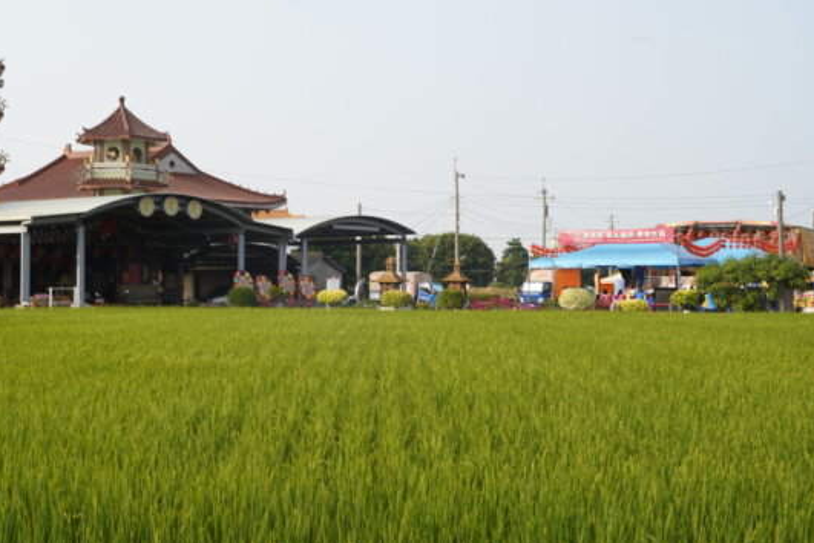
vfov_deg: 25.5
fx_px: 1198
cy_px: 258
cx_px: 350
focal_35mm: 53
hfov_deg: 37.5
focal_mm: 45
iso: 100
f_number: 18
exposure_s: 1/20
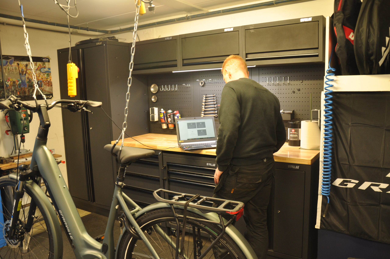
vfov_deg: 47.8
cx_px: 195
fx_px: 292
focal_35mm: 27
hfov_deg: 67.4
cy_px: 130
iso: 400
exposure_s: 1/15
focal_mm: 18
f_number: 3.5
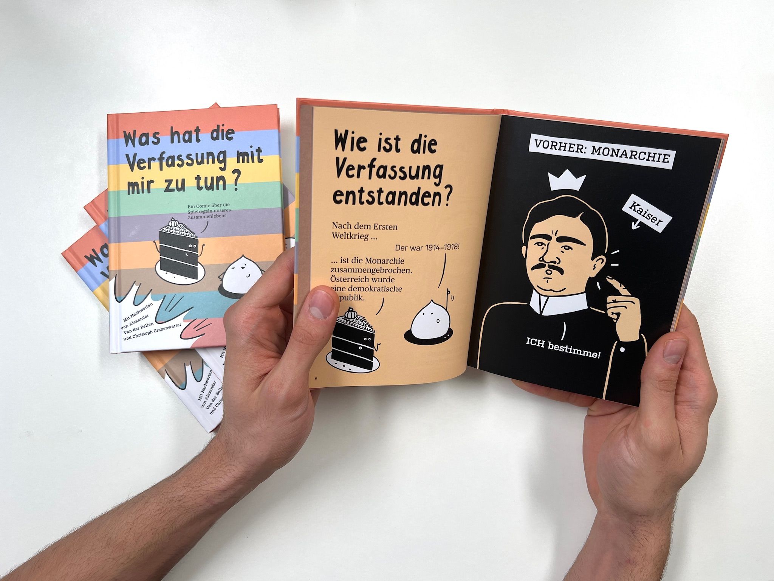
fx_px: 581
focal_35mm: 26
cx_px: 387
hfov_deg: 67.3
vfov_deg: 53.1
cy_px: 290
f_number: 1.5
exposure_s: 1/111
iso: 32
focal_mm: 5.7
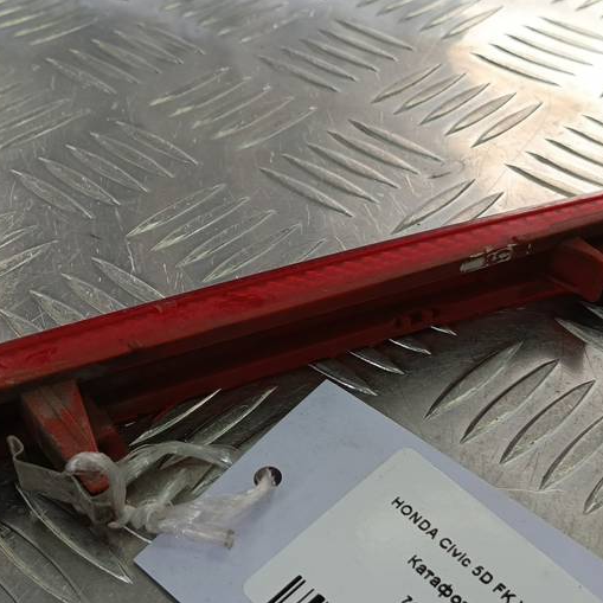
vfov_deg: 35.3
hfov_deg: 35.3
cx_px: 270
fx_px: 946
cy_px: 320
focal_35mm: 48
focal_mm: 4.11
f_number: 1.6
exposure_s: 1/100
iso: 69
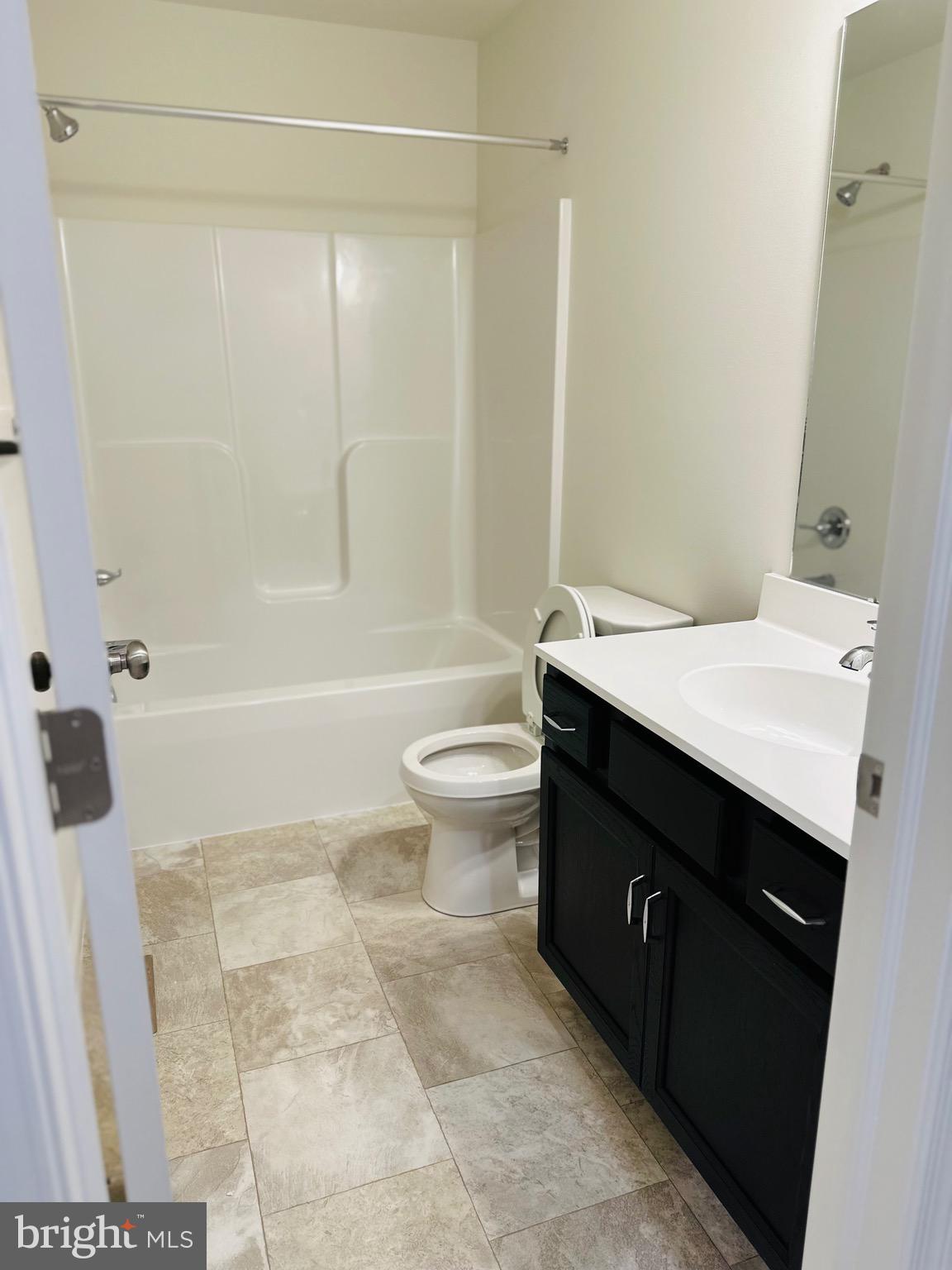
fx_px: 880
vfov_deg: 71.6
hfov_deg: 56.8
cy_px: 635
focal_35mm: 24
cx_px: 476
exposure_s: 1/60
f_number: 1.78
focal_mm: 6.86
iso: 160
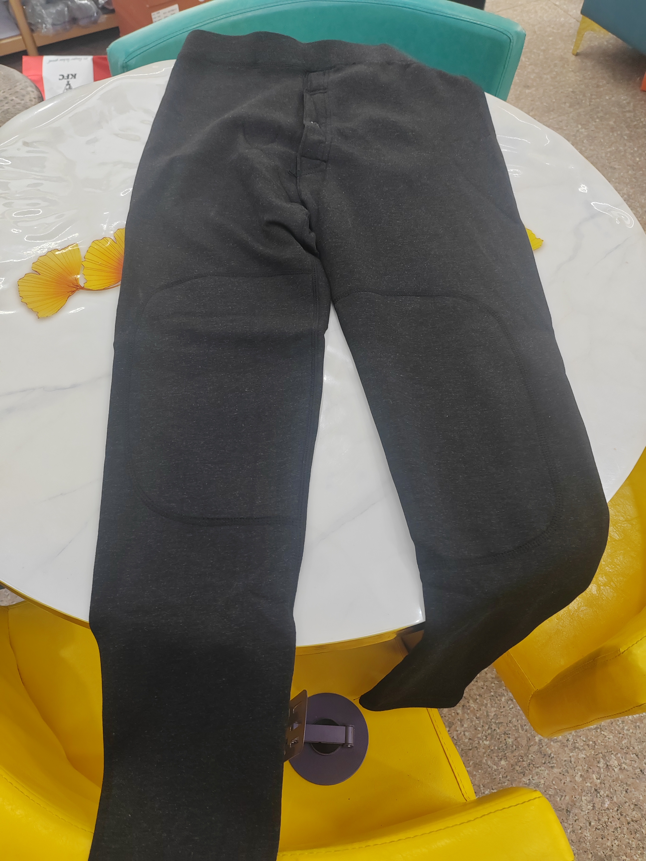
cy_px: 430
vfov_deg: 65.3
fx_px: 672
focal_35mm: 27
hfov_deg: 51.4
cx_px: 323
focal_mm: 5.52
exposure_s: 1/100
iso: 500
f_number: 1.9
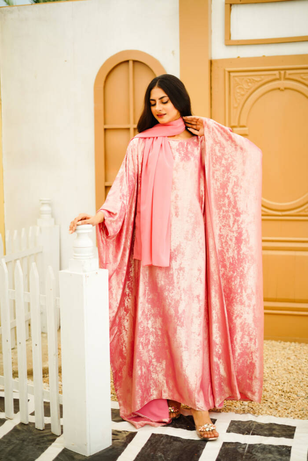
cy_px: 230
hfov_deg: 27.0
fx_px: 642
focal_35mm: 50
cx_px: 154
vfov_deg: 39.6
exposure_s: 1/2500
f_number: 2
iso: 100
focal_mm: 50
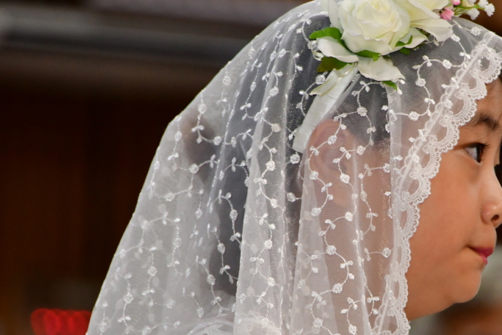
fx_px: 6917
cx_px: 366
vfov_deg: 2.8
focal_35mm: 496
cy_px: 203
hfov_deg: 4.2
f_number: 6.3
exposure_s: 1/125
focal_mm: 200
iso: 1400
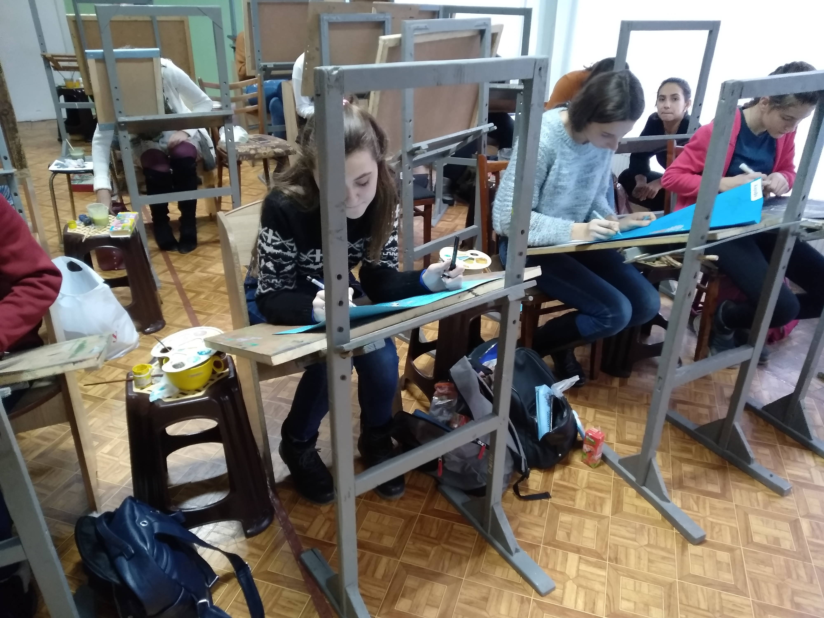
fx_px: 619
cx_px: 412
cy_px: 309
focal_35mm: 26
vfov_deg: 53.1
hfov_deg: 67.3
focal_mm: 3.82
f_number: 2.2
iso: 1250
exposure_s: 1/20
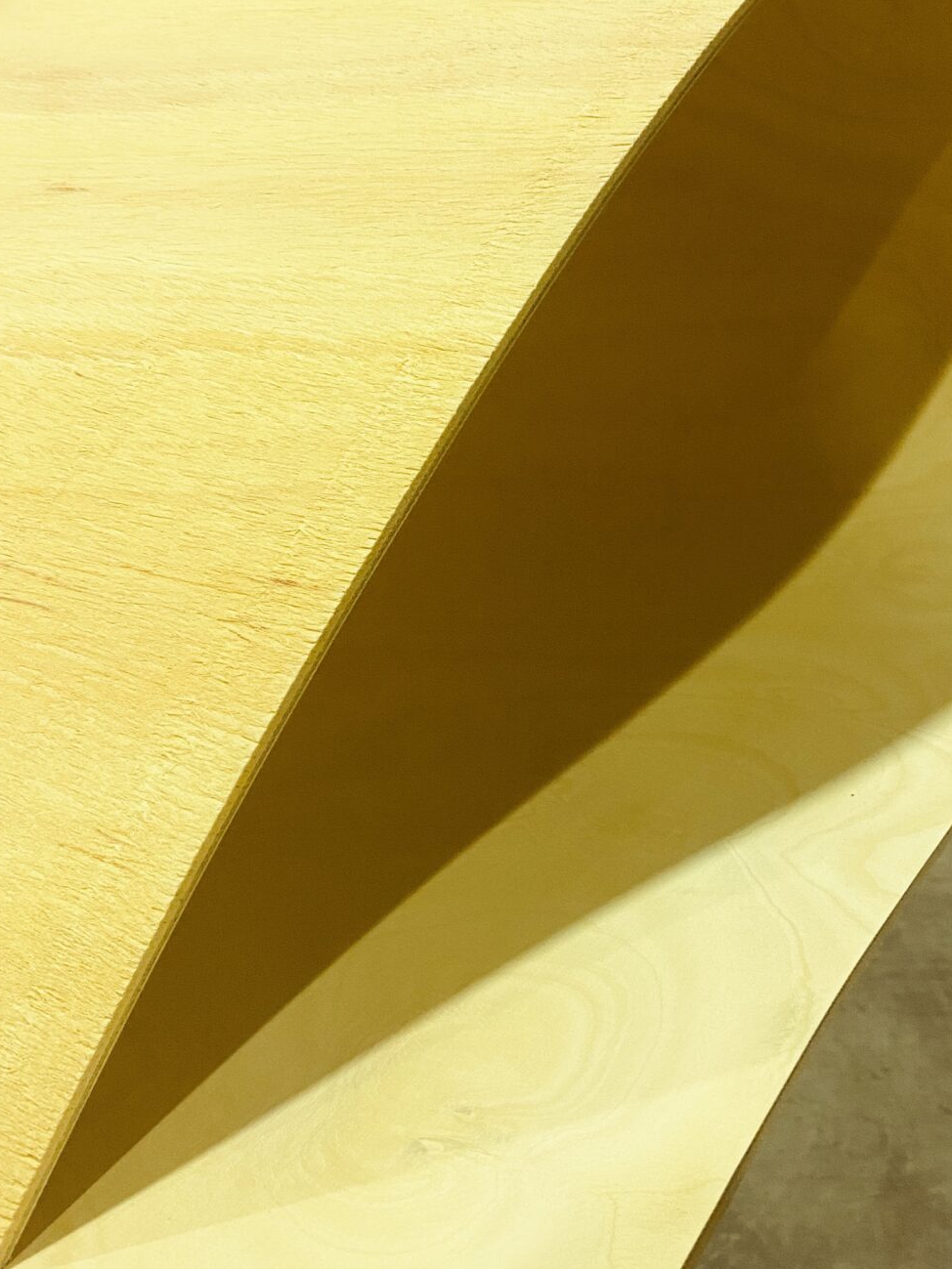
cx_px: 552
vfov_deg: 45.7
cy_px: 562
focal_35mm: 41
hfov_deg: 35.1
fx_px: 1504
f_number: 1.8
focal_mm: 4.25
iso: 200
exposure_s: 1/50
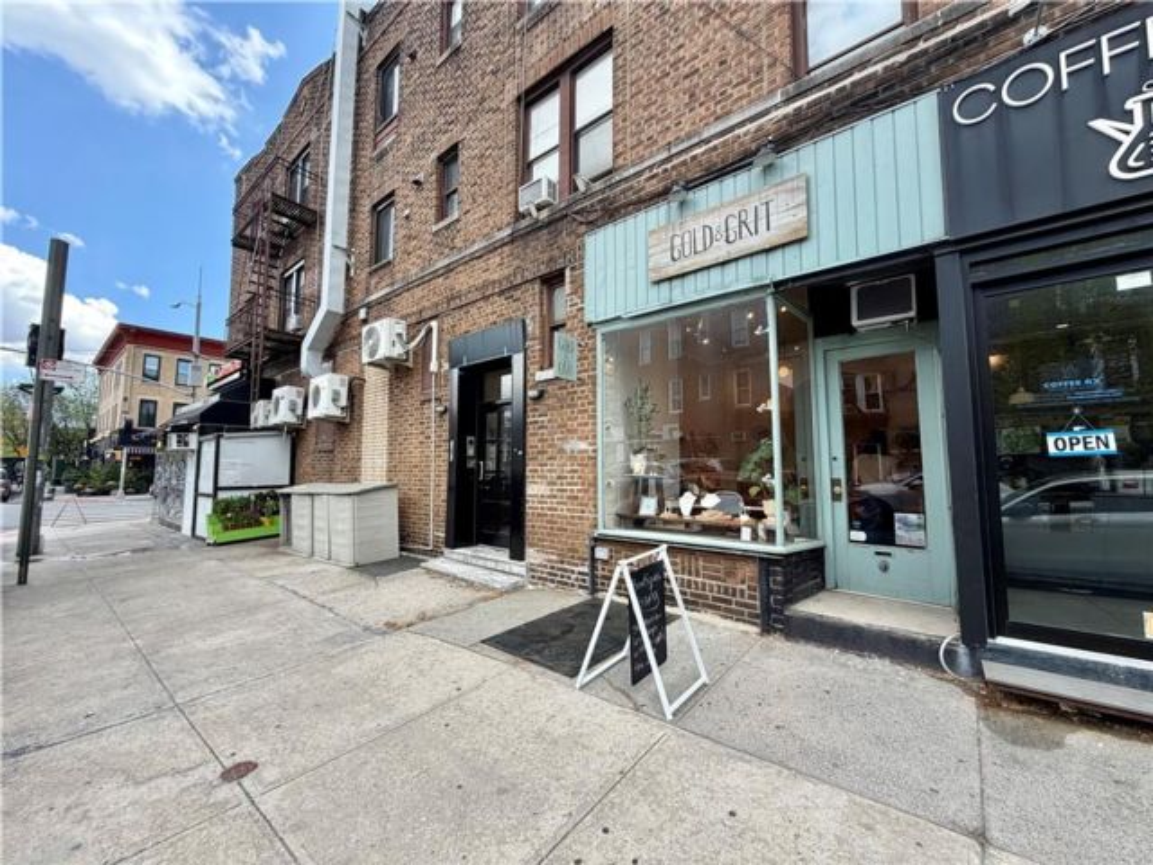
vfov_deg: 85.7
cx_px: 576
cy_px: 432
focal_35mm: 14
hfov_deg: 102.1
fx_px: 466
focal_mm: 2.22
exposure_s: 1/502
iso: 64
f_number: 2.2
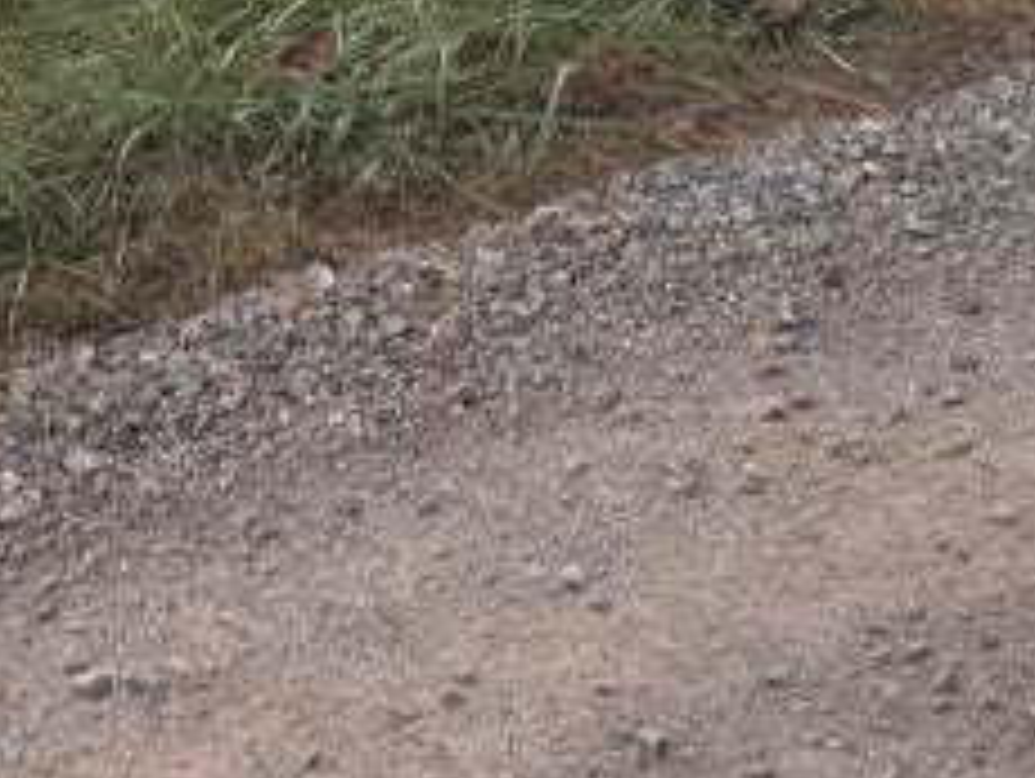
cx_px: -369
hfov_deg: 13.3
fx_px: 4250
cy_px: -1192
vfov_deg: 9.2
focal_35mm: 142
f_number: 1.68
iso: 21
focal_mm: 6.9
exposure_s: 1/169
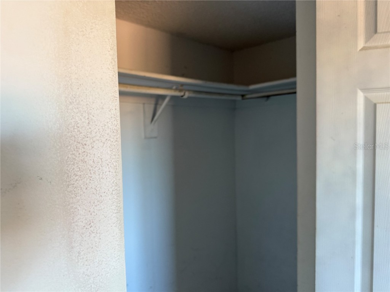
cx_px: 195
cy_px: 146
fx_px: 270
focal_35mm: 24
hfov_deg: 71.6
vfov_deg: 56.8
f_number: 1.78
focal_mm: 6.76
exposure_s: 1/60
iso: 250
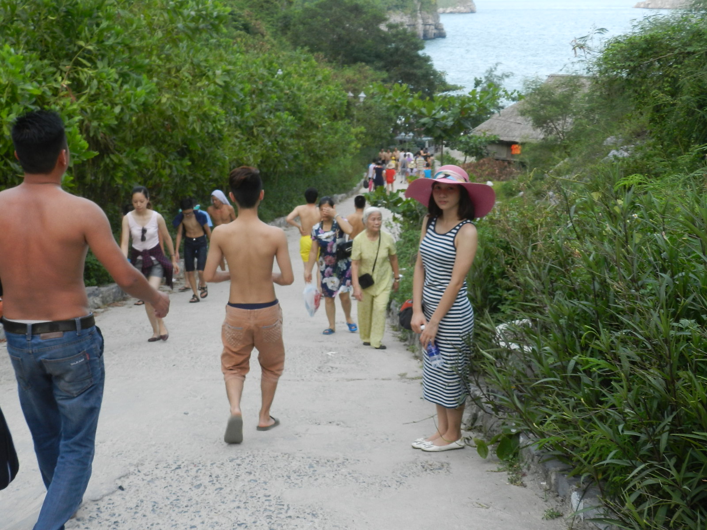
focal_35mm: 46
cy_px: 265
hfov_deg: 41.2
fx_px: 940
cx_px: 354
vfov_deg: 31.5
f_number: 4.2
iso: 160
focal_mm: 8.1
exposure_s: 1/80
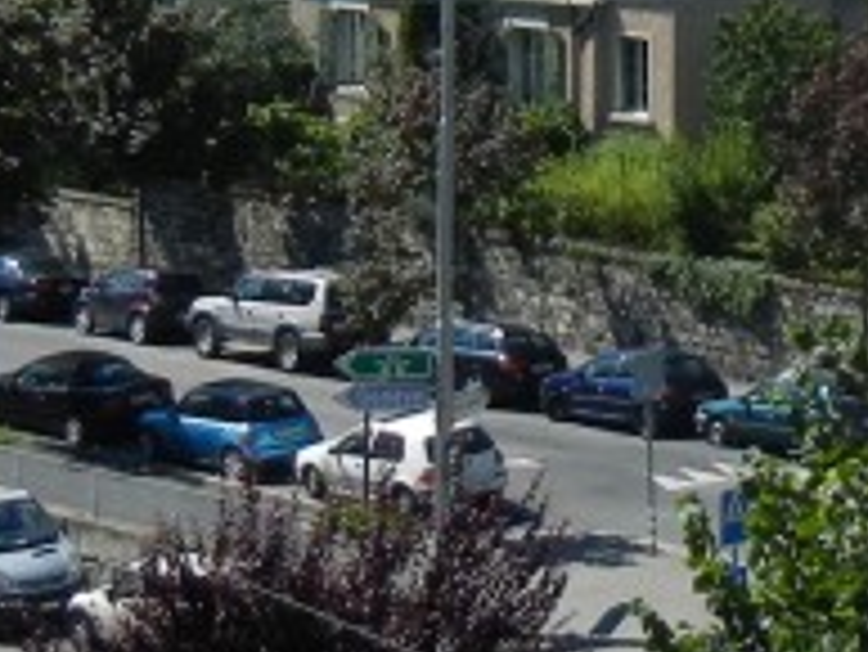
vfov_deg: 9.2
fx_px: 3989
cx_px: 742
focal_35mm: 159
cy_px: -175
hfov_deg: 12.3
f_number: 7
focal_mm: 5.4
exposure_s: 1/402
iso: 160
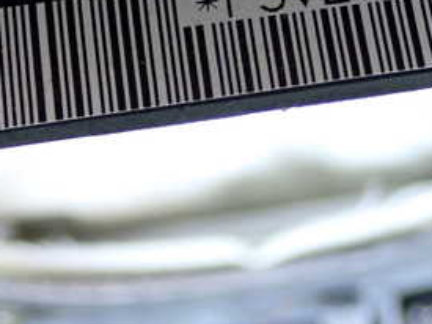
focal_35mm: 109
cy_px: 71
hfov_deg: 17.9
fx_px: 1360
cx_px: 336
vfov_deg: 13.5
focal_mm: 9.01
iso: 500
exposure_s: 1/50
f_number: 3.2
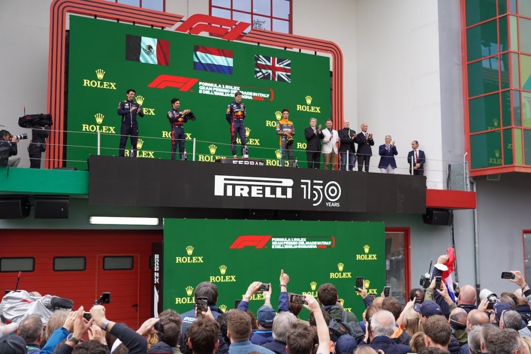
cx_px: 266
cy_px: 177
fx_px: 679
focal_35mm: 46
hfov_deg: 42.7
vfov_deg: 29.3
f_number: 4
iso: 125
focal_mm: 46
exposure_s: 1/160
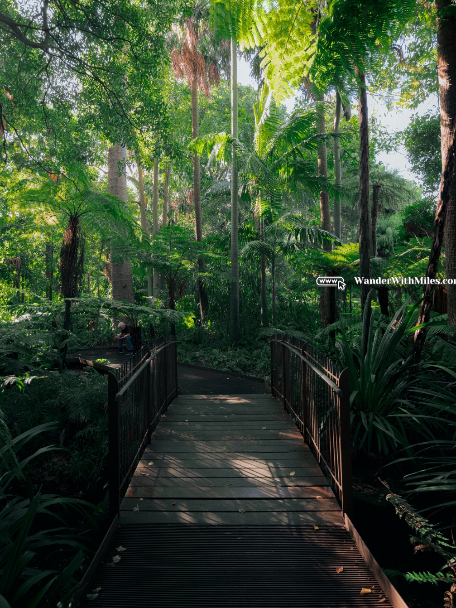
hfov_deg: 68.6
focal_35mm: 19
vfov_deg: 84.5
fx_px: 334
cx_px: 211
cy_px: 285
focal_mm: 21.2
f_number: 4
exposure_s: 1/45
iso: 800
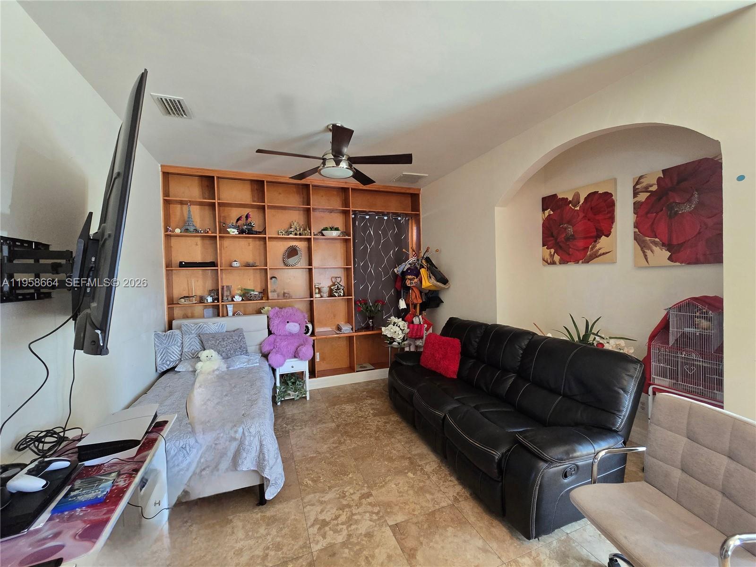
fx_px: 284
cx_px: 378
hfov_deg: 106.2
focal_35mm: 13
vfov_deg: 89.9
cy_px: 284
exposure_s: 1/60.2
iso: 400
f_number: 2.2
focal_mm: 2.2
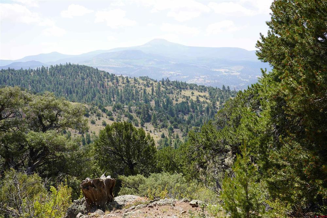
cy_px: 109
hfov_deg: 38.2
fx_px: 472
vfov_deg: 26.0
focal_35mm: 52
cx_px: 164
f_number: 9
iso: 100
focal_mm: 52
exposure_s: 1/100
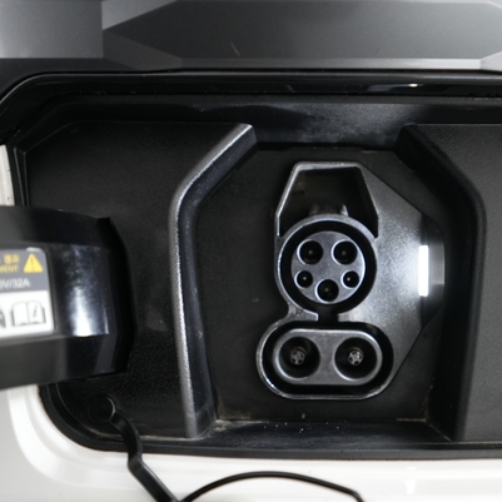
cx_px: 300
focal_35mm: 38
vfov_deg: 43.9
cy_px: 258
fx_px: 623
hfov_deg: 43.6
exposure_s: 1/60
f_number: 2.8
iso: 2500
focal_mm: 28
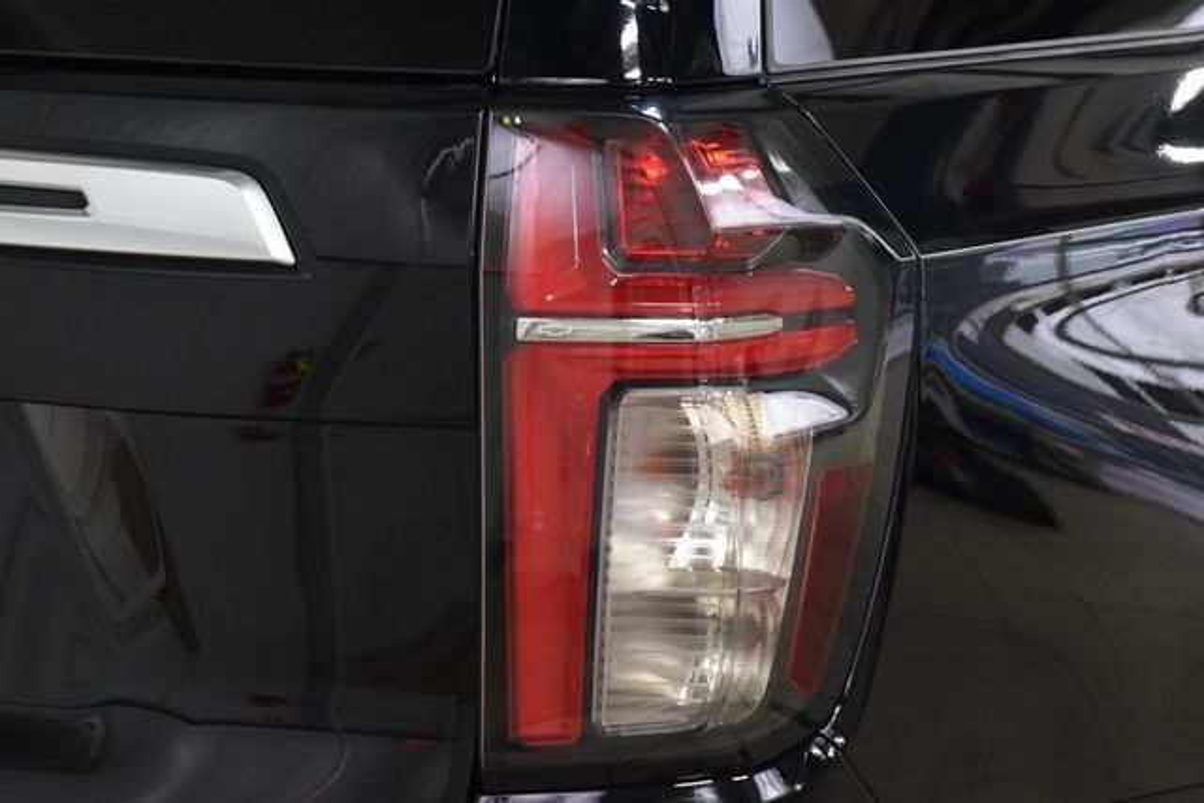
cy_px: 402
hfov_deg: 19.5
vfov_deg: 13.0
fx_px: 3512
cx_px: 602
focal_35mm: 105
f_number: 6.3
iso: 1600
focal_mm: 70
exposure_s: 1/30
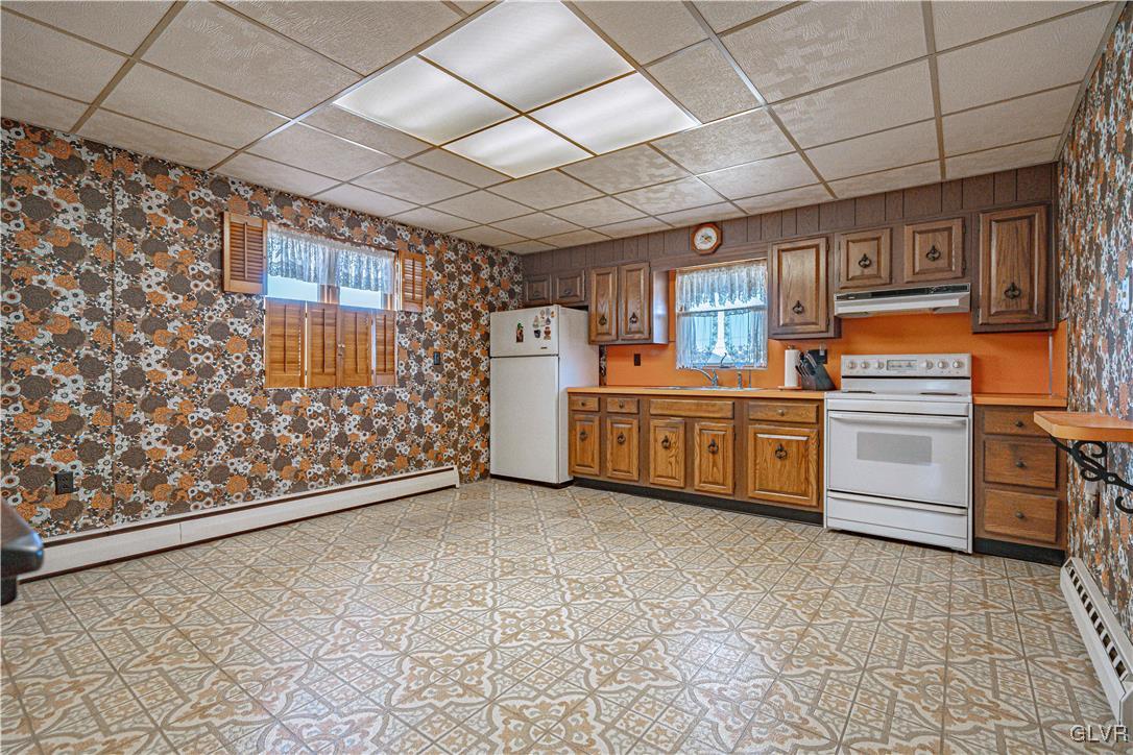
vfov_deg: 73.7
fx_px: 504
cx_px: 566
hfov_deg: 96.7
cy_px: 378
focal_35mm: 16
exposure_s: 1/1600
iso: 1250
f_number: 4
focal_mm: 16
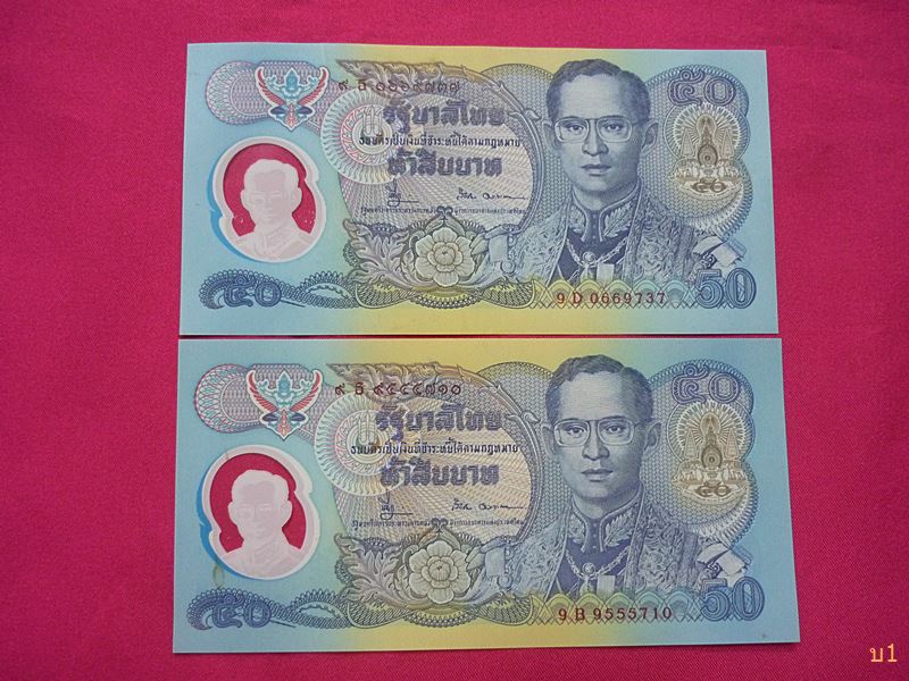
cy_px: 340
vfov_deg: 42.9
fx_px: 867
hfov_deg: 55.4
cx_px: 454
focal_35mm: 33
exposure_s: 1/10
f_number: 2.8
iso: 400
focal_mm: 5.5
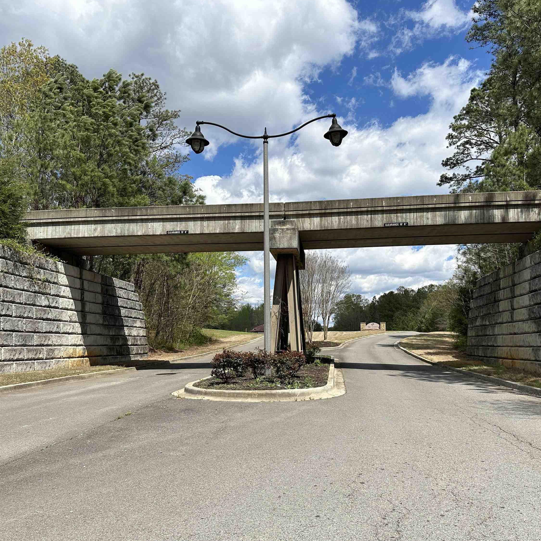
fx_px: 513
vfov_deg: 55.6
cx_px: 285
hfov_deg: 55.6
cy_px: 274
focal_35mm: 29
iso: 80
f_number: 1.78
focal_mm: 6.86
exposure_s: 1/6623
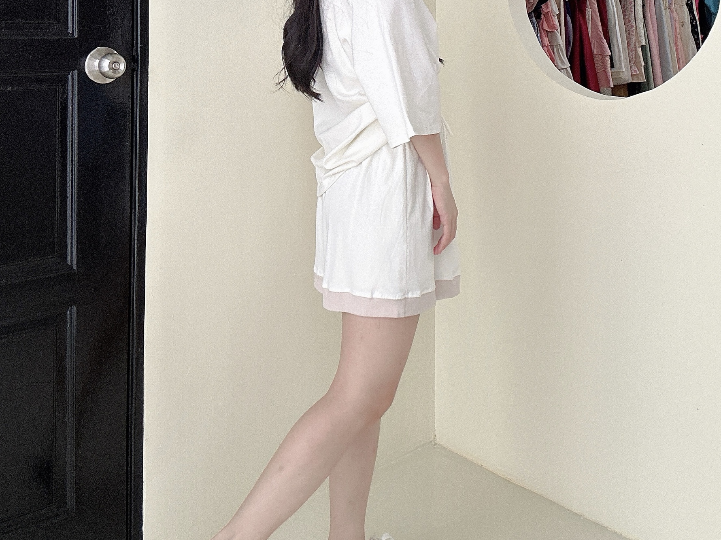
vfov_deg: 45.0
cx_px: 359
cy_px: 200
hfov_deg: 58.4
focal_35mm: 31
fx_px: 646
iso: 80
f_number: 1.9
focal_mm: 2.69
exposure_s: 1/74
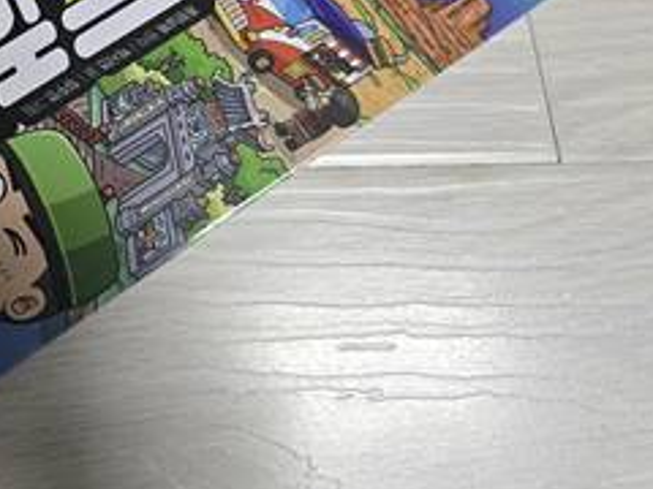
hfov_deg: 35.7
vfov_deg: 28.4
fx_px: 905
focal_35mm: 48
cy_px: -1
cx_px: -3
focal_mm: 6.3
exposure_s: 1/120
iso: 320
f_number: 1.7
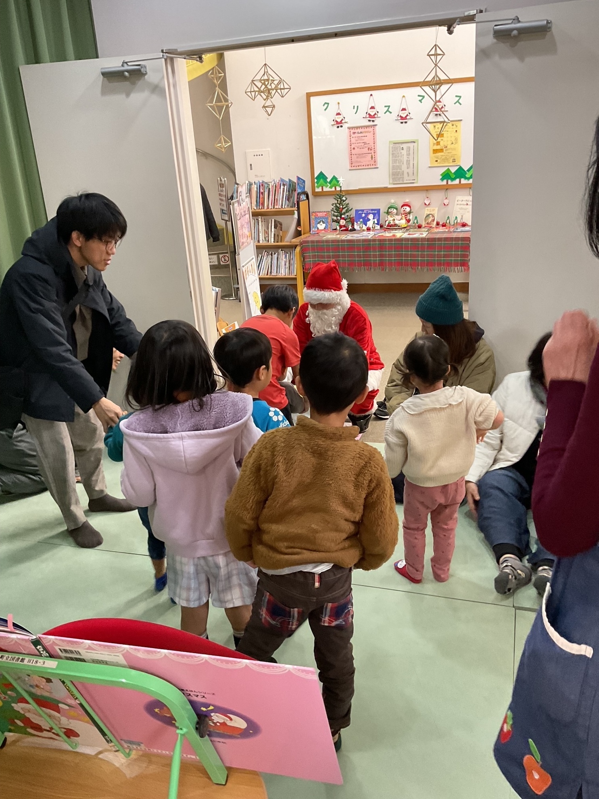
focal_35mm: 29
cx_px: 300
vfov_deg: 61.7
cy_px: 400
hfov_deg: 48.2
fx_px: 669
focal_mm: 3
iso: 200
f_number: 1.8
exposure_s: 1/40
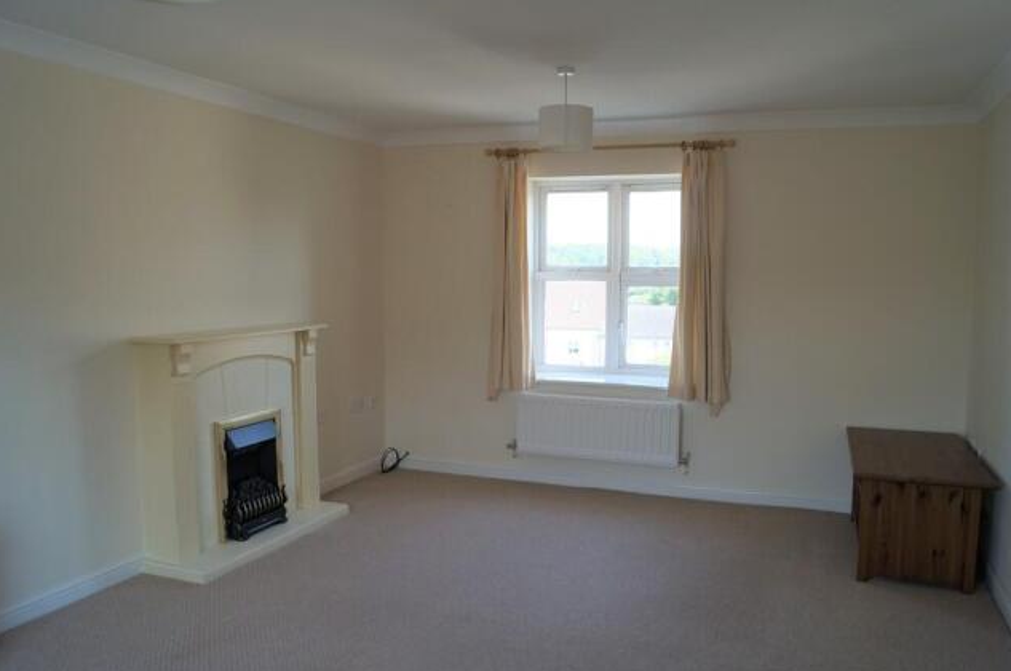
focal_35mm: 28
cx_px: 516
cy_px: 336
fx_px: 785
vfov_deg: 46.3
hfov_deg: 65.5
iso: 100
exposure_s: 1/80
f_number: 4.5
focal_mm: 18
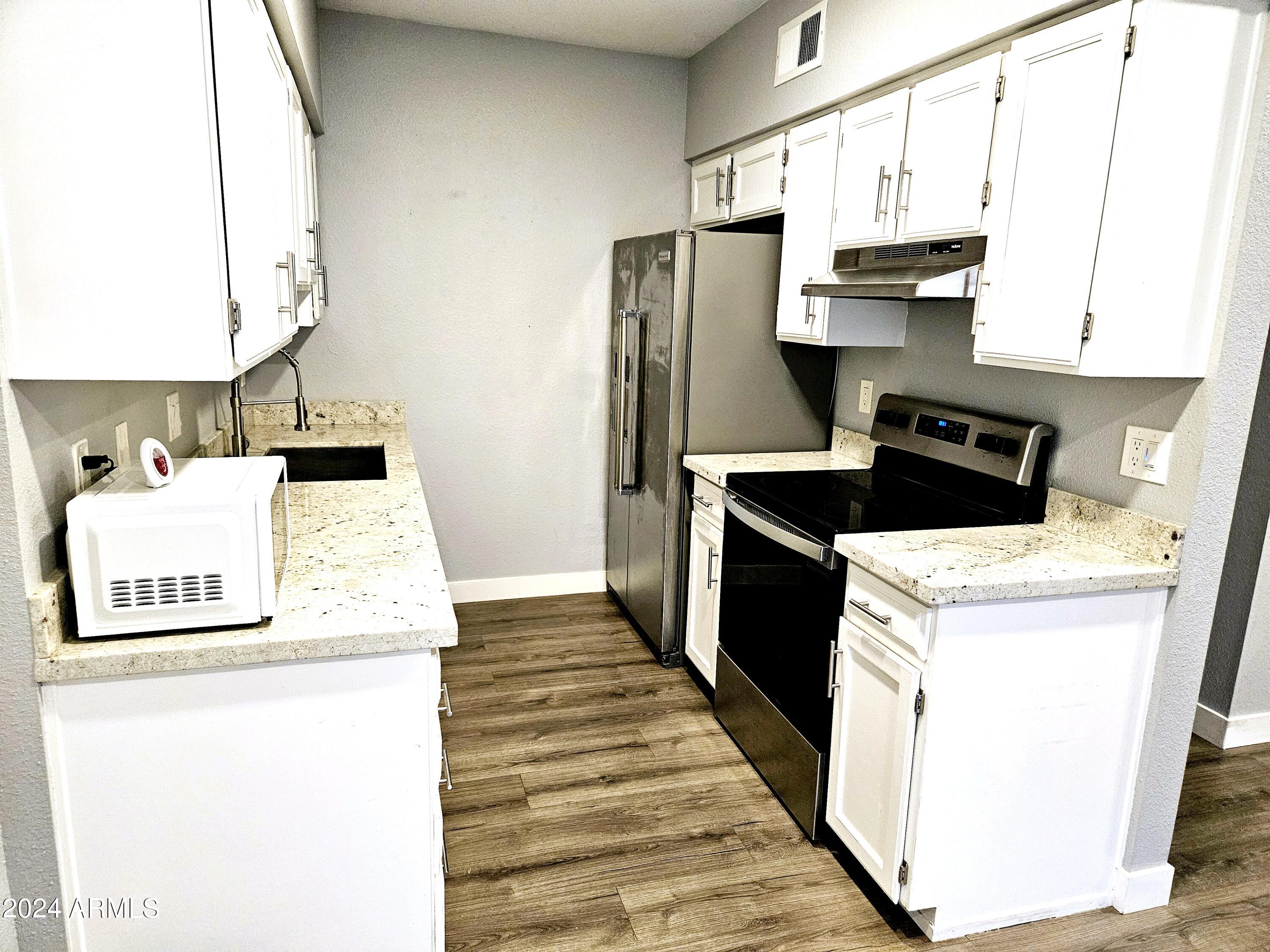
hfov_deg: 73.9
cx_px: 635
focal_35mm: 23
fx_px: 844
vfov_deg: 58.9
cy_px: 476
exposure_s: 1/172
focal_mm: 5.4
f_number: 1.8
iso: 640
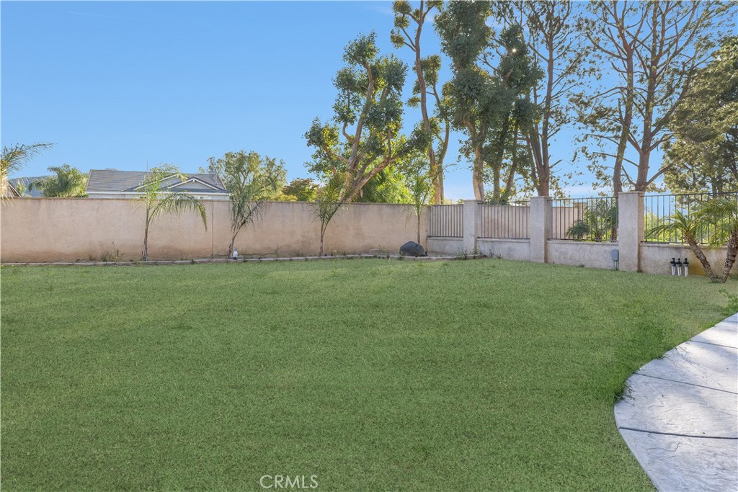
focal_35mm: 20
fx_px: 410
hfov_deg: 84.0
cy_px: 246
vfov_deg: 61.9
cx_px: 369
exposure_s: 1/80
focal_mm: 20
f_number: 7.1
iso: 125
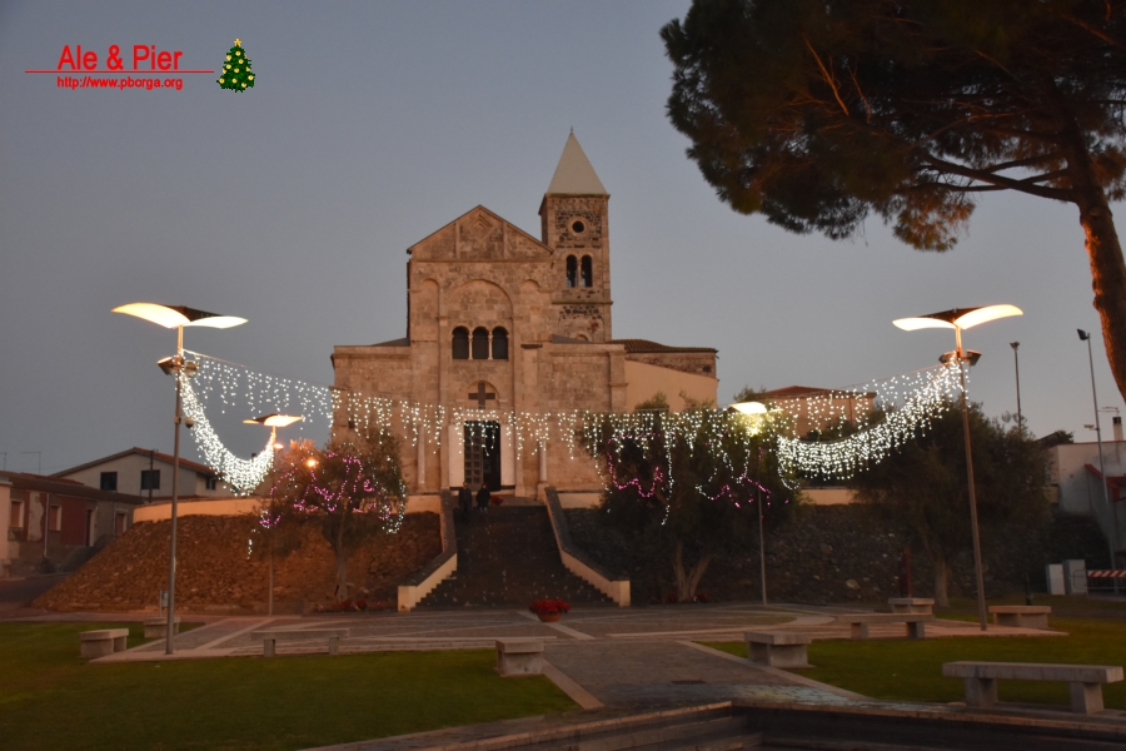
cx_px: 563
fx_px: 1267
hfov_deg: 47.9
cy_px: 376
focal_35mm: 40
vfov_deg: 33.0
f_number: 4
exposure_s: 1/60
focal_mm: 27
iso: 2000
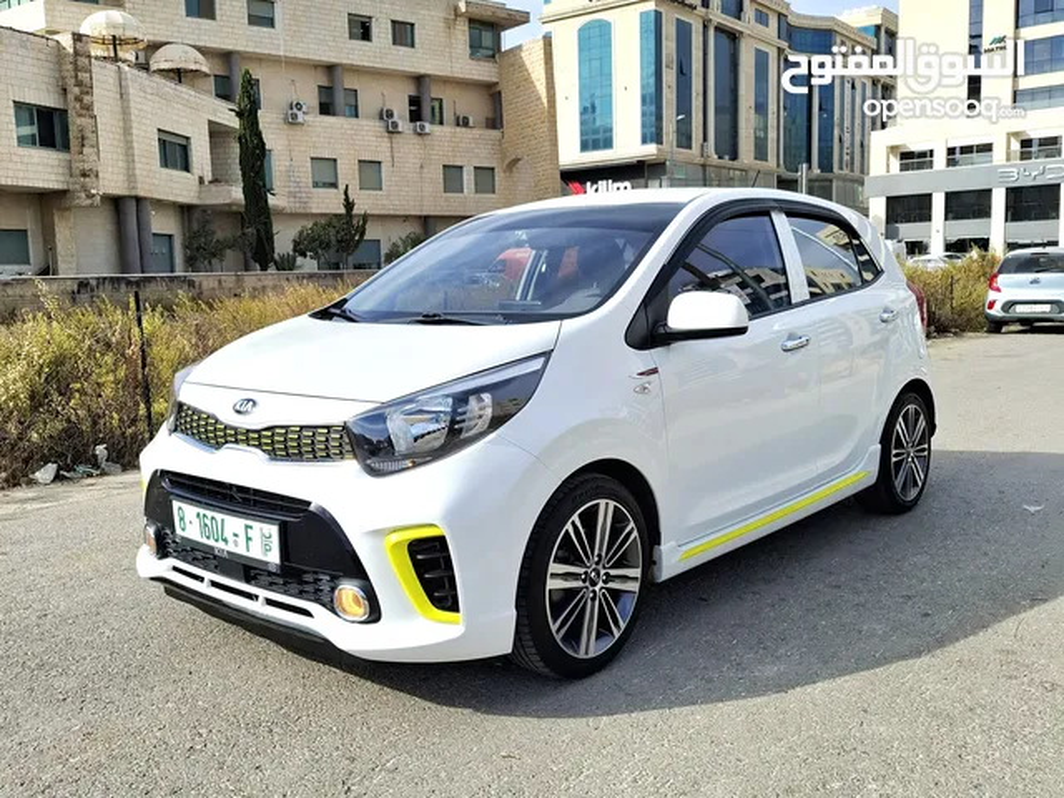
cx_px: 532
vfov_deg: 58.9
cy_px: 399
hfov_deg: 73.9
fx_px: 707
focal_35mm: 23
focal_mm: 5.54
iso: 50
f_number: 1.8
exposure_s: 1/2000
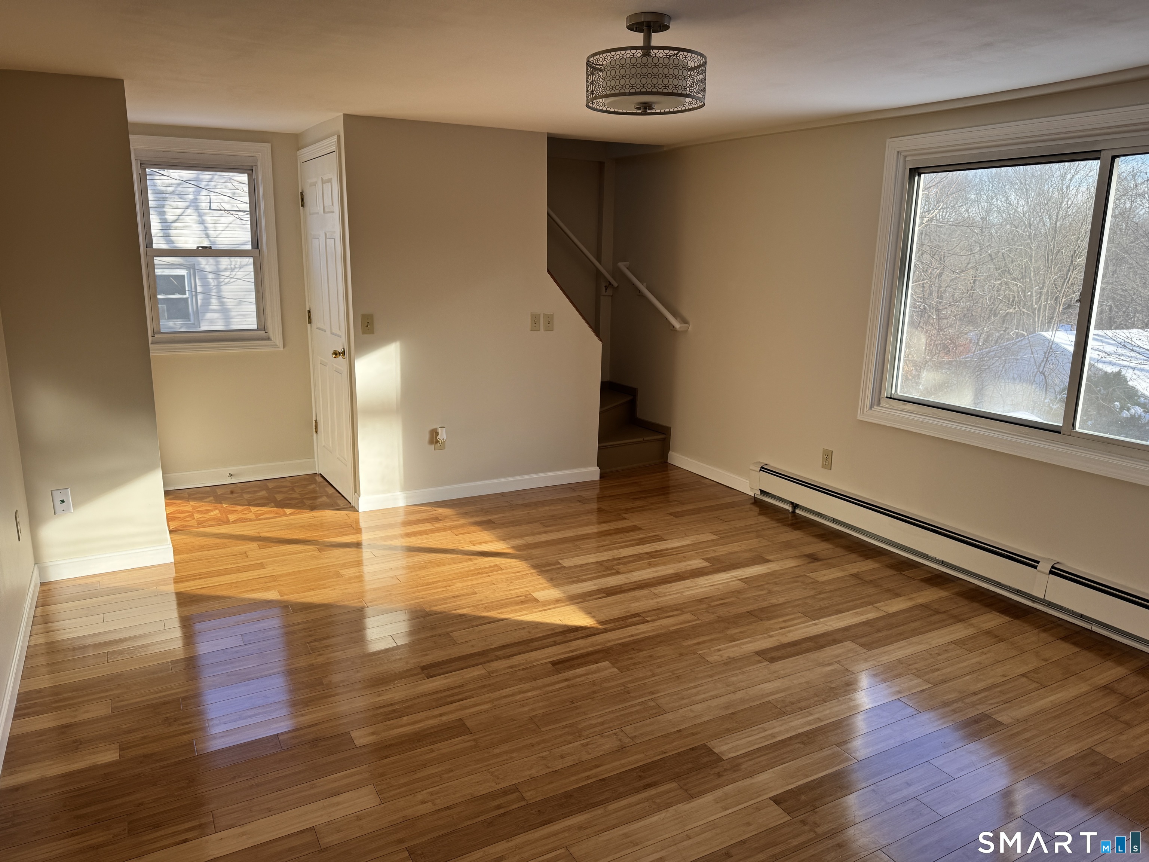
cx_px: 574
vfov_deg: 56.8
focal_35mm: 24
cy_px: 431
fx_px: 797
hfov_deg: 71.6
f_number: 1.78
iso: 80
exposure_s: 1/349
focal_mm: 6.76
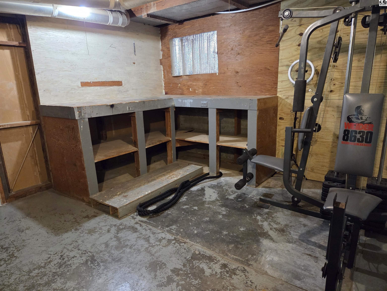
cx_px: 194
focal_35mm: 23
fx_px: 257
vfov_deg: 58.9
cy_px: 146
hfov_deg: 73.9
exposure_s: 1/60.2
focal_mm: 5.4
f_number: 1.8
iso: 1600
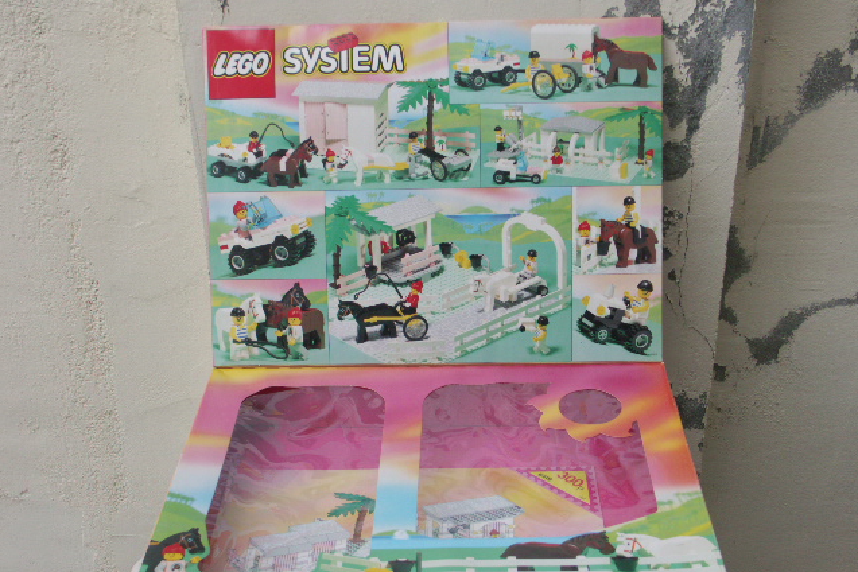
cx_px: 428
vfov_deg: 28.7
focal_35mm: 47
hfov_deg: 41.9
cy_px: 308
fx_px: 1120
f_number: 4
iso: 64
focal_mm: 11.54
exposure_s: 1/100
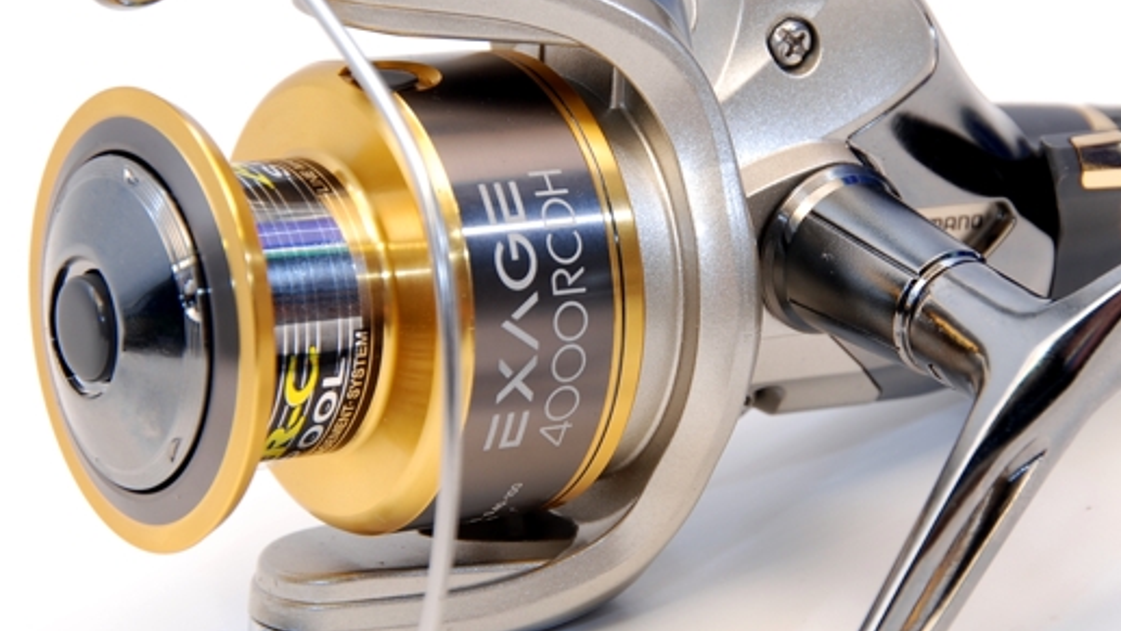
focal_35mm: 219
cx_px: 648
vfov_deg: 5.5
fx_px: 6511
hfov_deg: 9.8
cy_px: 323
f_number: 10
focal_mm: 120
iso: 200
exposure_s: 1/50
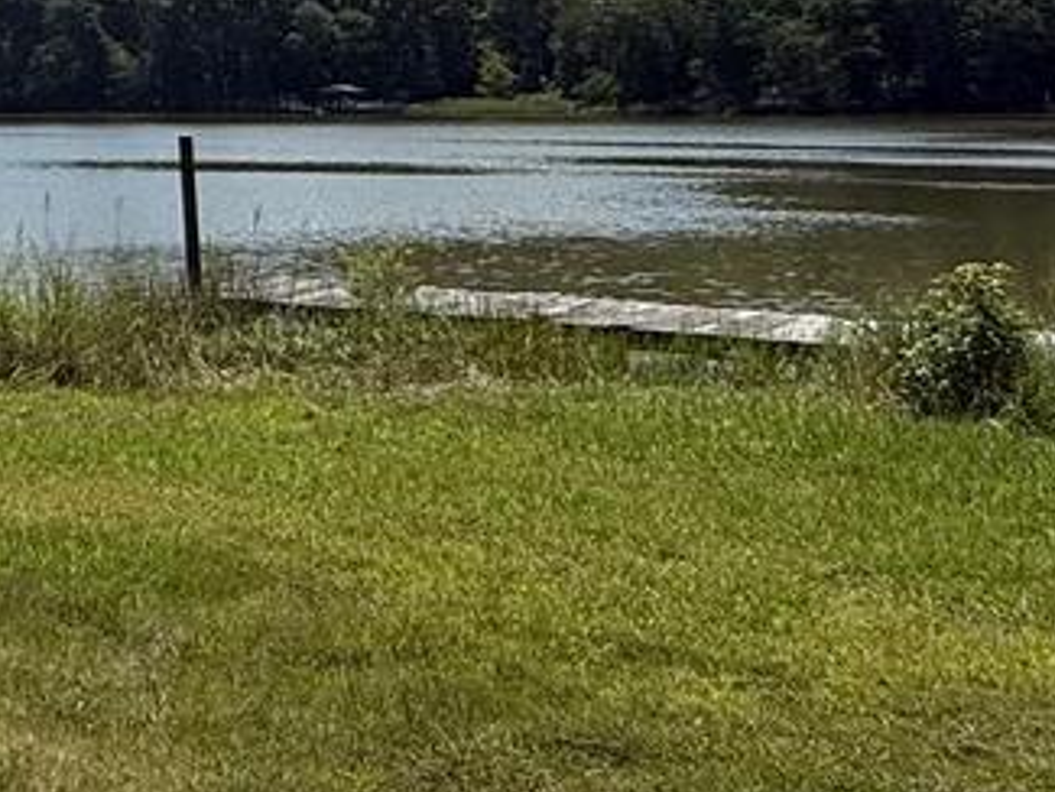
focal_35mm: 62
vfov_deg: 22.3
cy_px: -94
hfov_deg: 25.9
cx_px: -370
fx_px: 1890
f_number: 2.2
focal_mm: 2.22
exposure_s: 1/4425
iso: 50
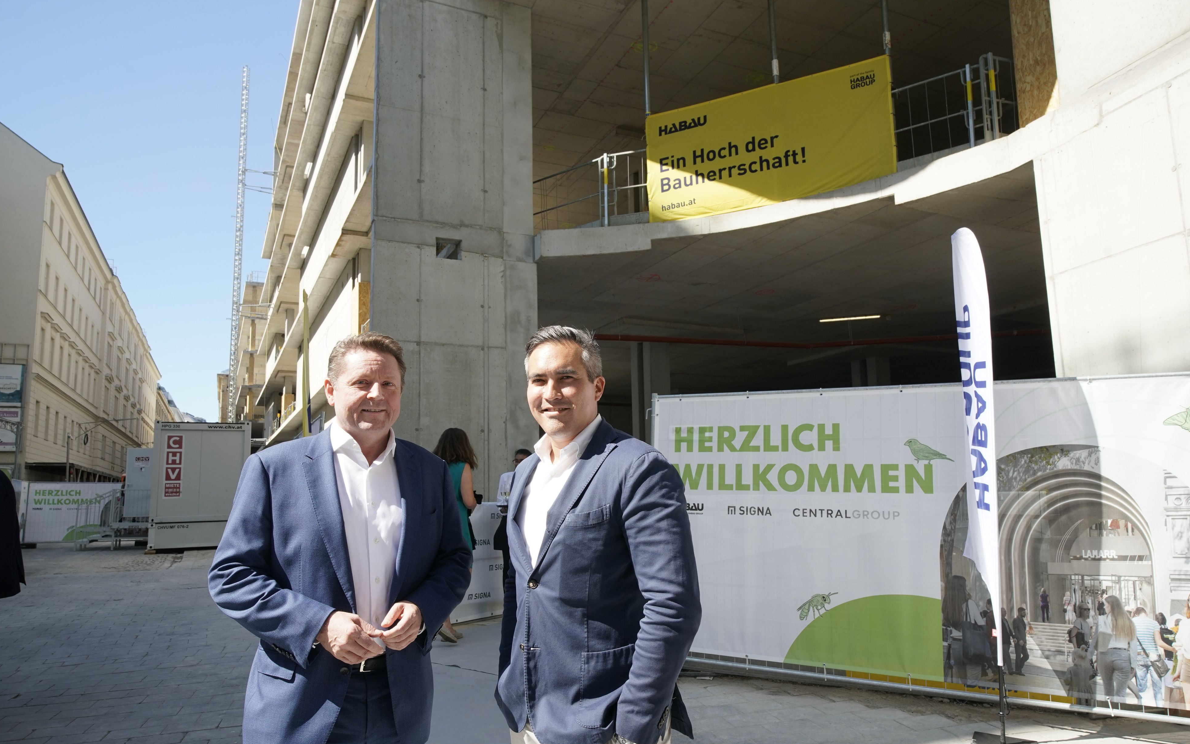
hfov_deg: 74.8
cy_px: 389
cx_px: 606
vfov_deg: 51.1
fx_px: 778
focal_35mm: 24
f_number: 11
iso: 320
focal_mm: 23
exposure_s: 1/160
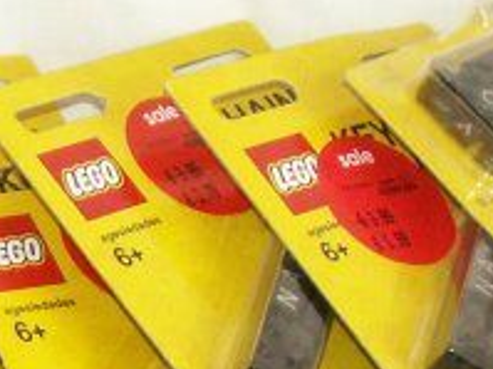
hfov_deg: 8.1
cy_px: 495
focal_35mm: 242
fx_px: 3444
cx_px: -201
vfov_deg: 6.1
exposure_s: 1/60
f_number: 3.2
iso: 125
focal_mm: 7.87
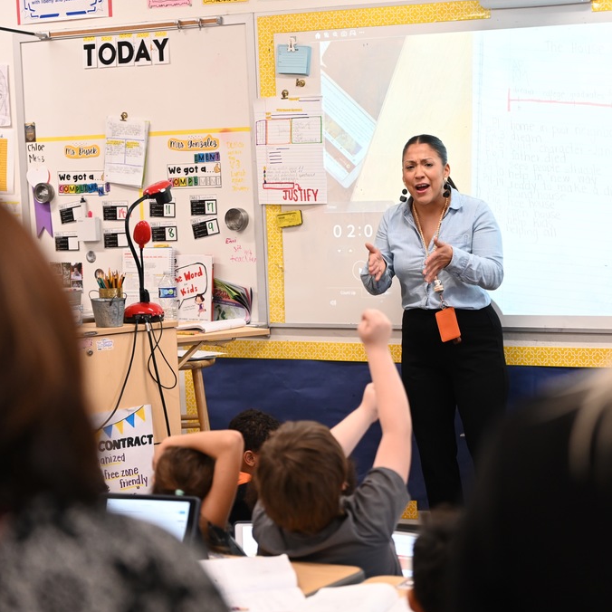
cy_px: 307
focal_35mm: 90
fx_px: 1800
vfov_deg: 19.3
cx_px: 387
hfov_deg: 19.3
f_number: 2.8
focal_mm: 70
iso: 2000
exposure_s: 1/250
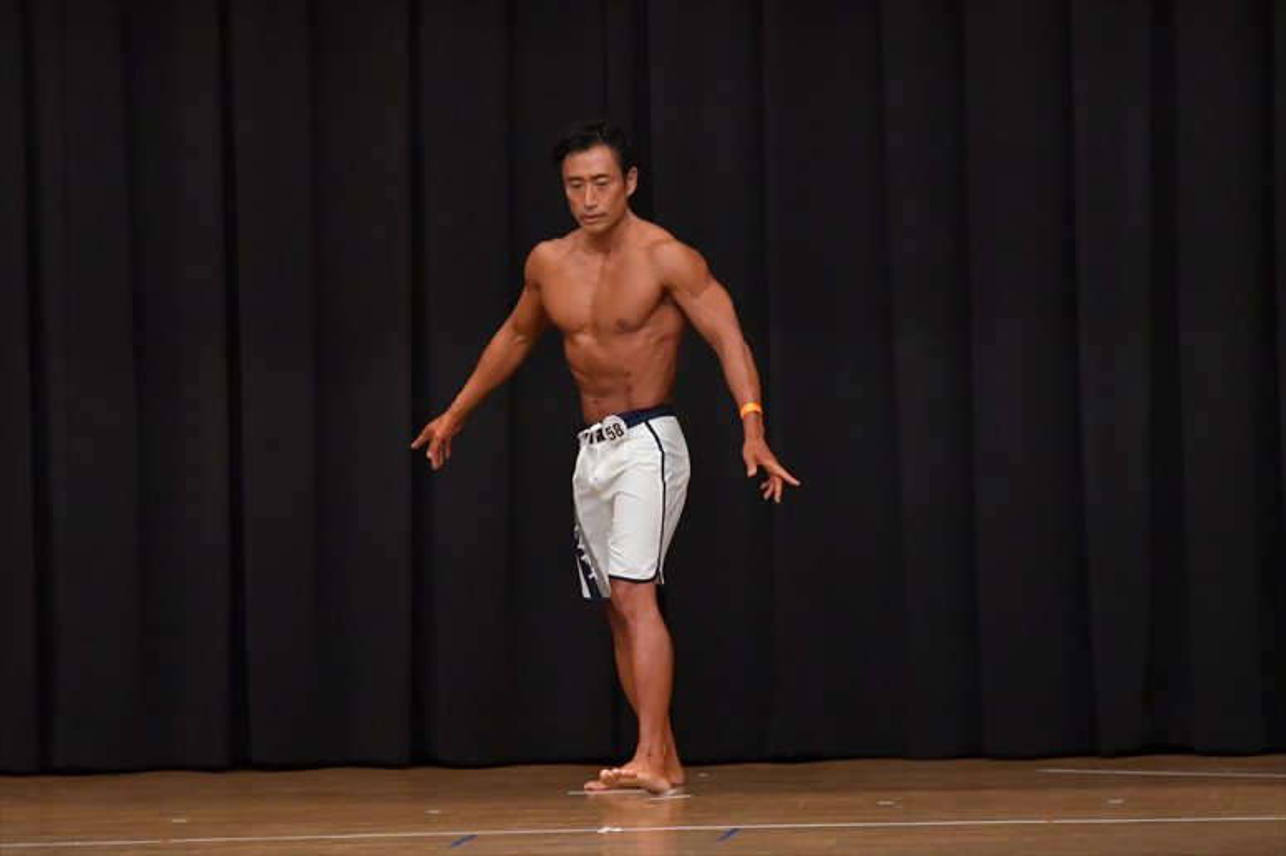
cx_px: 643
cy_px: 428
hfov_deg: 8.1
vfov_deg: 5.4
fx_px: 9105
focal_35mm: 255
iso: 6400
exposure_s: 1/400
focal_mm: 170
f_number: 5.6
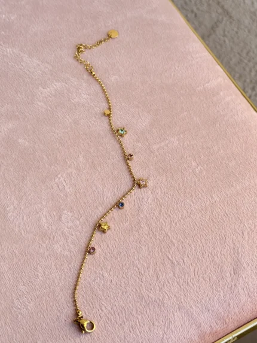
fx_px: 475
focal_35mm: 48
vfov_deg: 39.6
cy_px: 172
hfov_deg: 30.3
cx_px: 128
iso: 64
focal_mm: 6.76
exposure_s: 1/587
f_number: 1.78
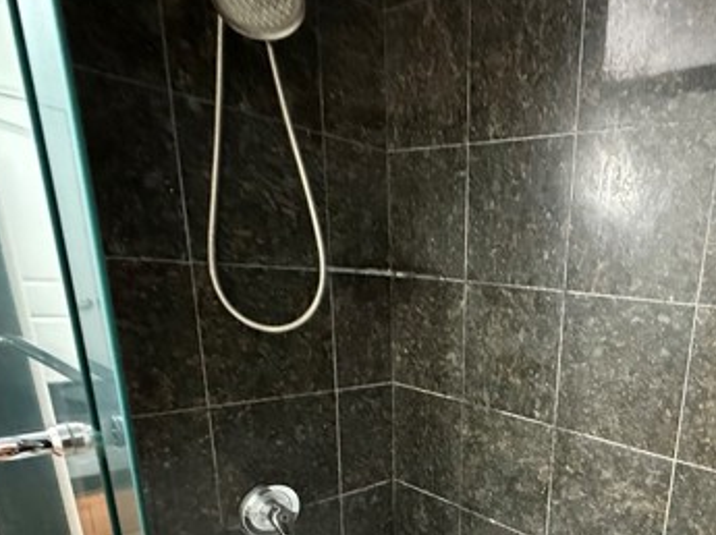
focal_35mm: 26
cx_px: 571
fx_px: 537
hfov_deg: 61.9
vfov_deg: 49.5
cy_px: 438
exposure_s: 1/30
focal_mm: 2.22
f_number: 2.2
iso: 1250
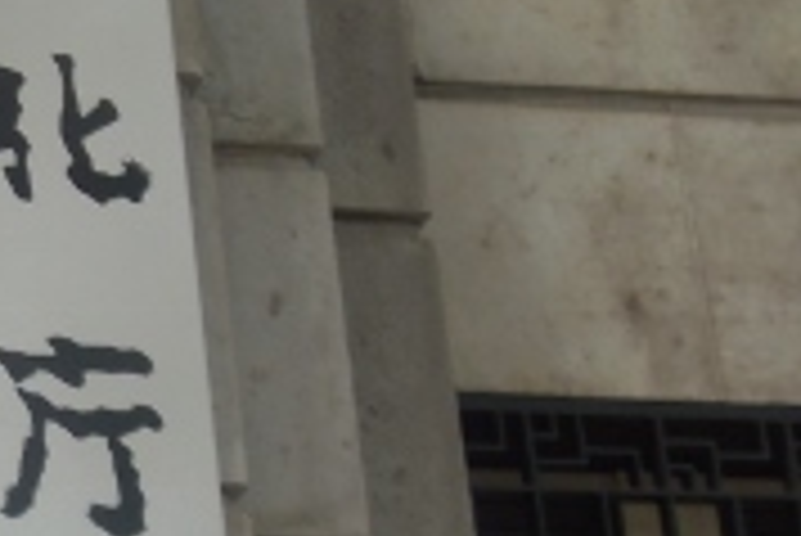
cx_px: -490
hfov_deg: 14.3
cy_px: 662
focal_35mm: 131
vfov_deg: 10.3
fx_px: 2917
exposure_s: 1/60
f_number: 3.4
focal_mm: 6.5
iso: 64
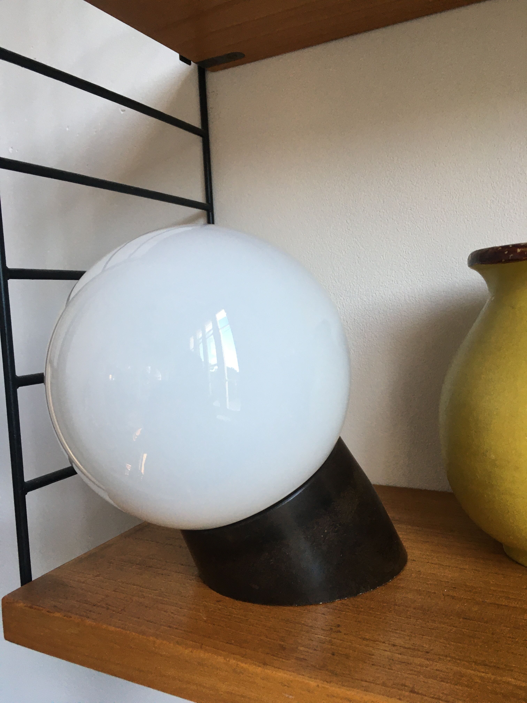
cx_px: 264
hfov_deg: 48.2
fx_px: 589
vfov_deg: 61.7
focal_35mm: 29
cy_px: 352
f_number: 2.2
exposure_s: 1/33
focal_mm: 4.15
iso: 40
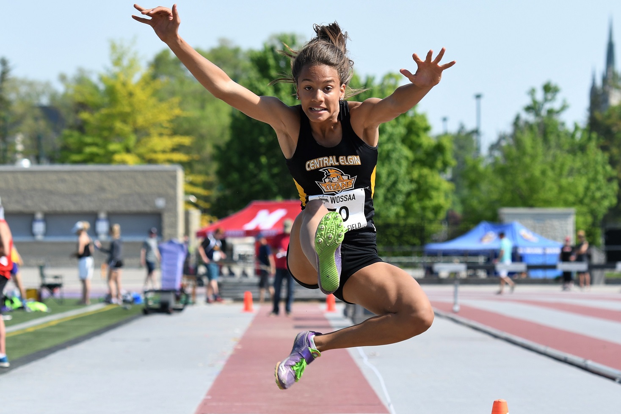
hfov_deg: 13.7
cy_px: 207
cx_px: 310
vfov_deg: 9.1
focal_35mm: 150
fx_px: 2587
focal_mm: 100
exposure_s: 1/1000
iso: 180
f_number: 4.5
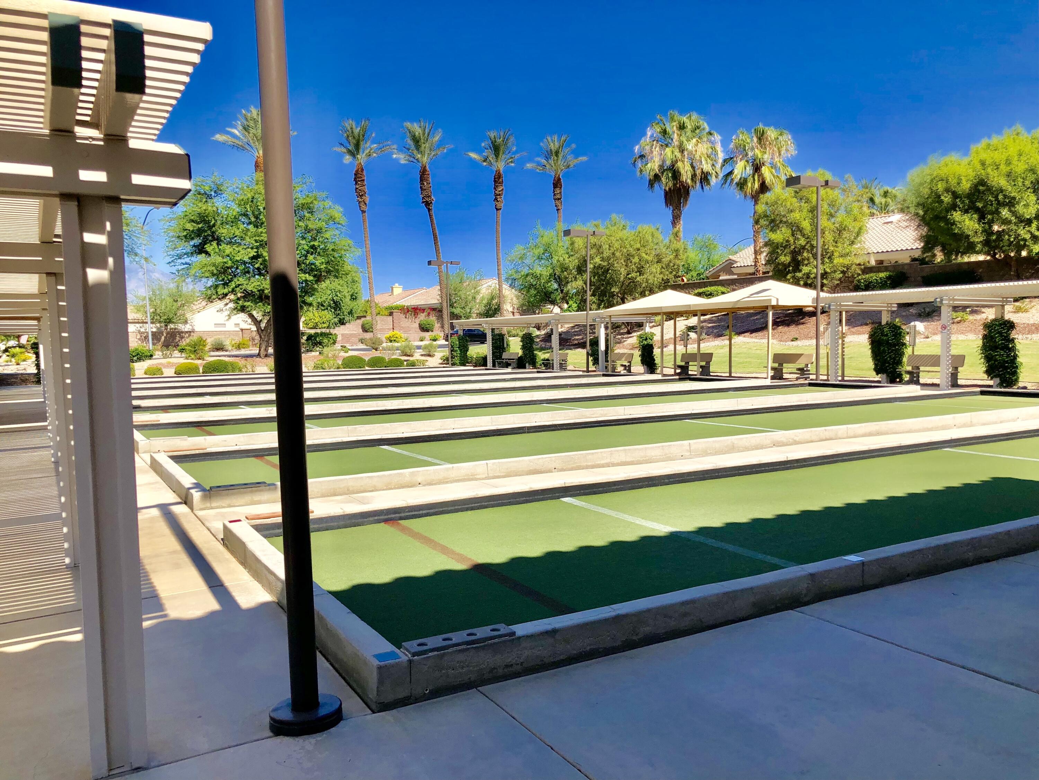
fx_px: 840
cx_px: 520
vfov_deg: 49.7
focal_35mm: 28
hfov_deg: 63.4
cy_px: 390
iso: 20
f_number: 1.8
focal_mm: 4
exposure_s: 1/1869
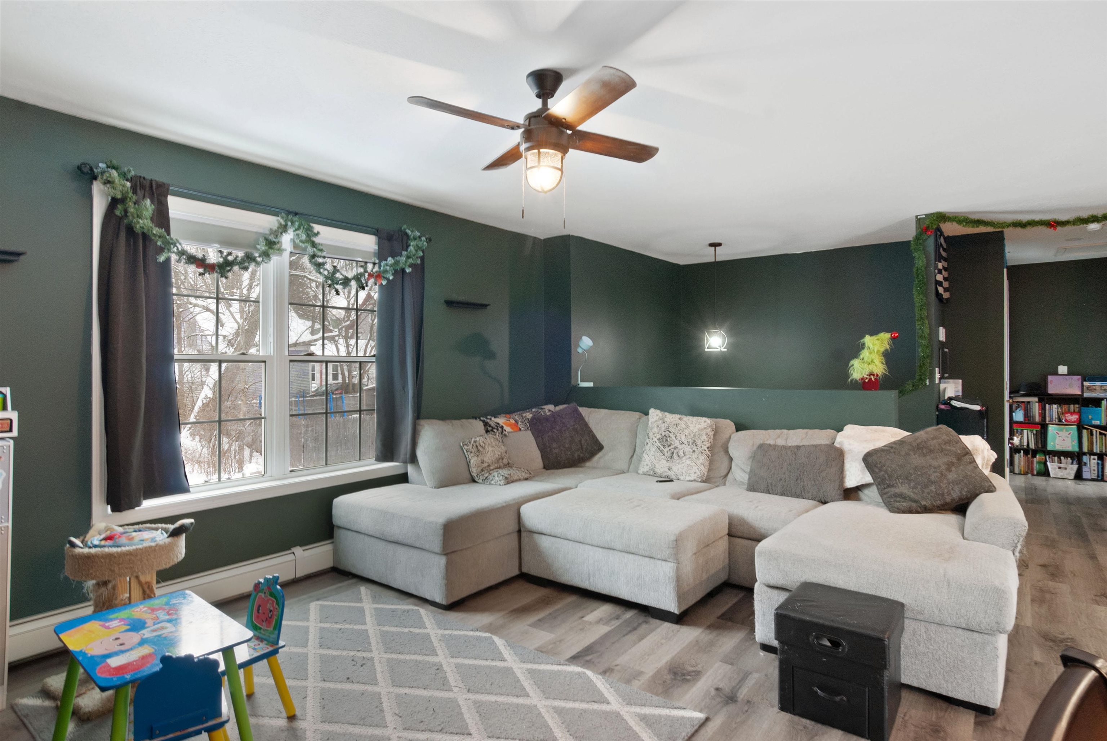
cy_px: 370
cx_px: 554
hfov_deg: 89.9
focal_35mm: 18
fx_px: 554
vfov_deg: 67.5
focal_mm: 12
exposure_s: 1/1.25
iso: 200
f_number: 10
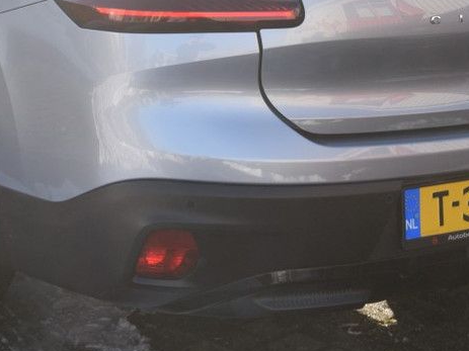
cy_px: 30
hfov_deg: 14.7
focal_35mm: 134
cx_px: 335
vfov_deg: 11.0
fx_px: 1815
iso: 360
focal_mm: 42
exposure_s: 1/250
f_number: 8
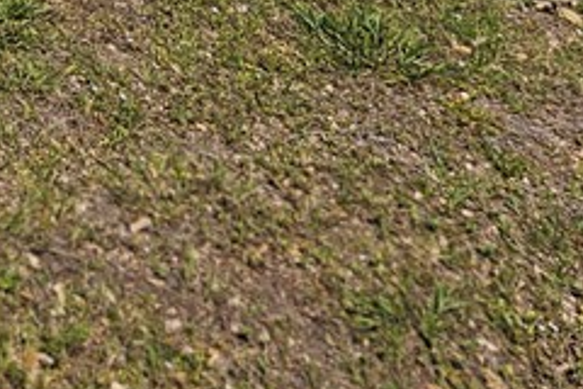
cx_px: -534
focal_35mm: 102
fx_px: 1652
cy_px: -511
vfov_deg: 11.4
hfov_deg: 16.2
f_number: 1.7
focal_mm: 6.3
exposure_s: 1/1910
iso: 12
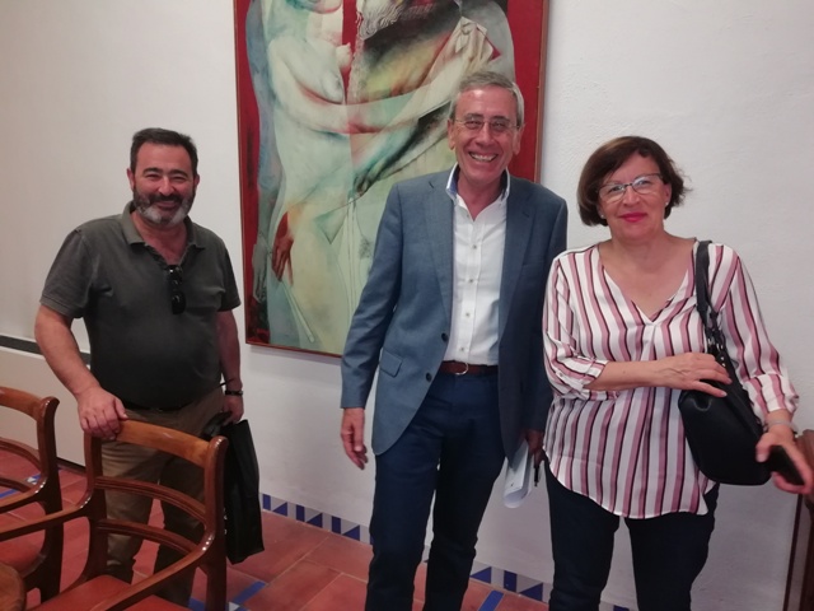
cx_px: 407
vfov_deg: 53.1
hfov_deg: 67.3
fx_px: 611
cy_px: 306
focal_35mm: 26
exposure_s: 1/33.3
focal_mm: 3.46
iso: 200
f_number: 2.2
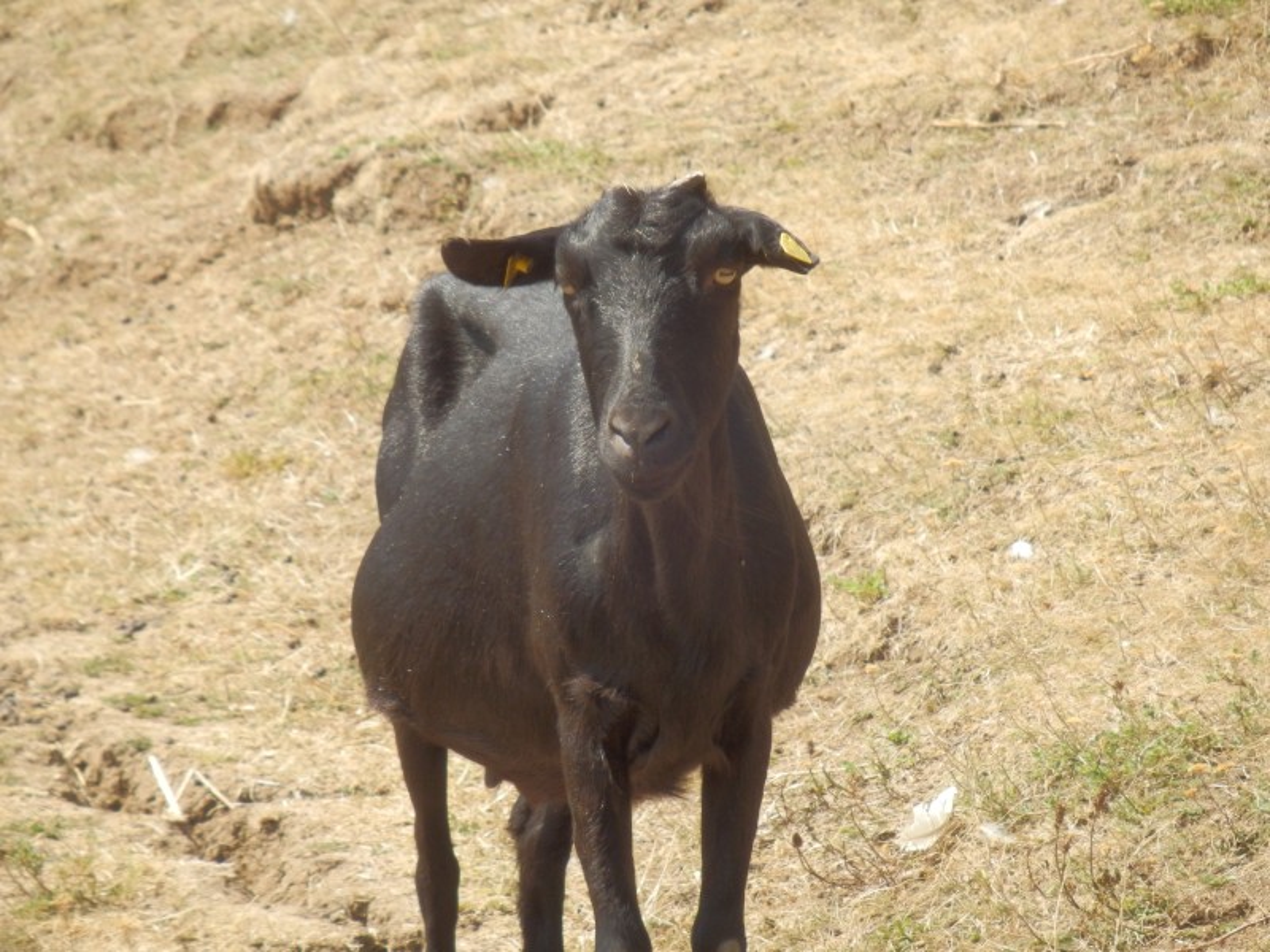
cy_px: 476
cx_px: 635
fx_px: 11006
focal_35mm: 300
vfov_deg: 5.0
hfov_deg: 6.6
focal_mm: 52.5
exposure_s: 1/320
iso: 160
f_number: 5.9
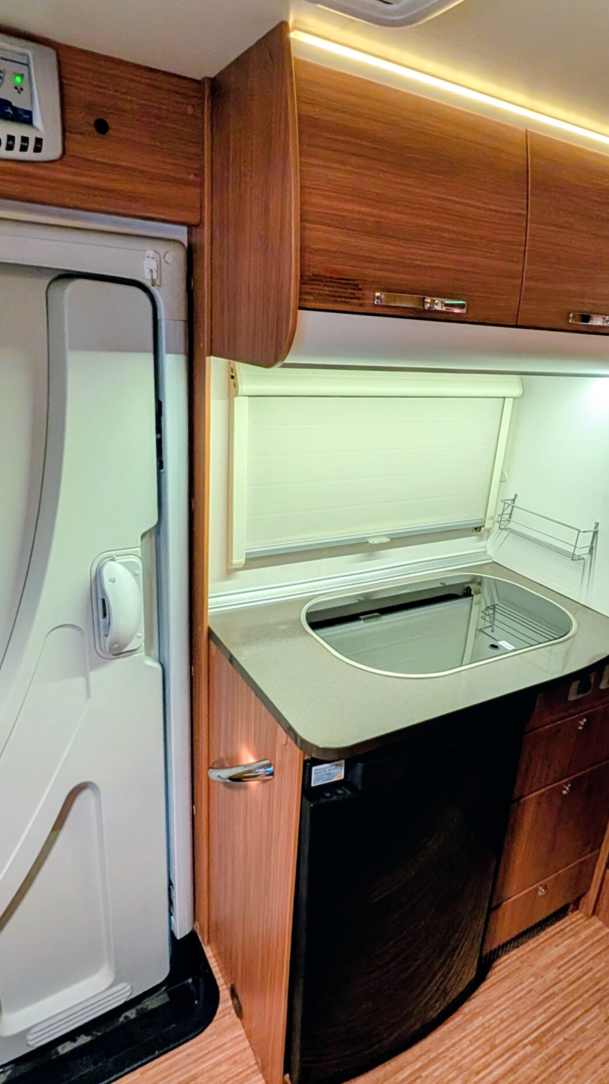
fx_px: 517
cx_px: 326
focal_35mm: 18
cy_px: 547
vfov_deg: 92.7
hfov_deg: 60.9
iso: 157
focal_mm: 2.02
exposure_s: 1/25
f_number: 1.7
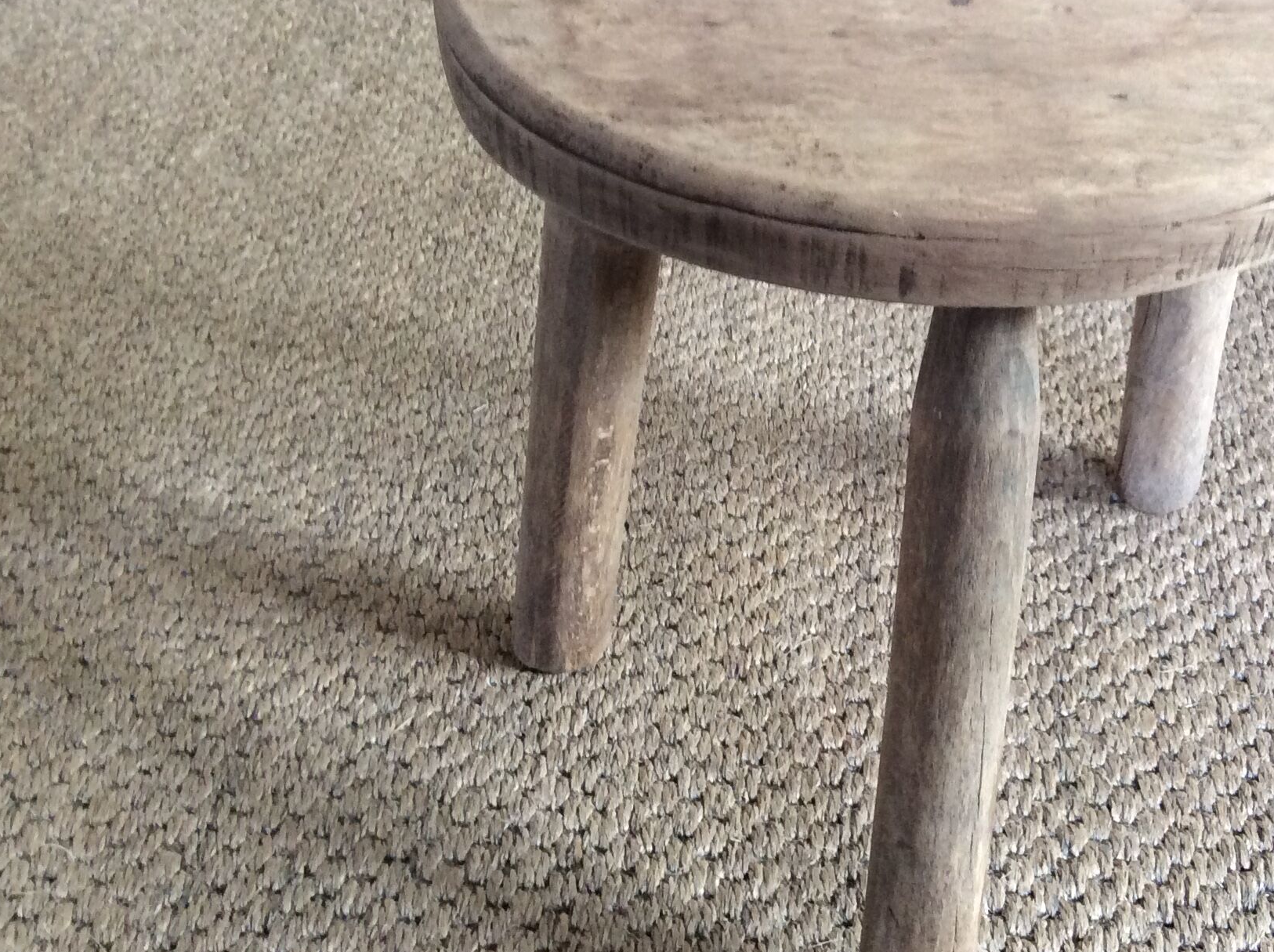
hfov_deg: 37.0
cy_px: 437
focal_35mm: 51
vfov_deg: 28.5
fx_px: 1875
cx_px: 886
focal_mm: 3.3
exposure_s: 1/25
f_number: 2.4
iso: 100
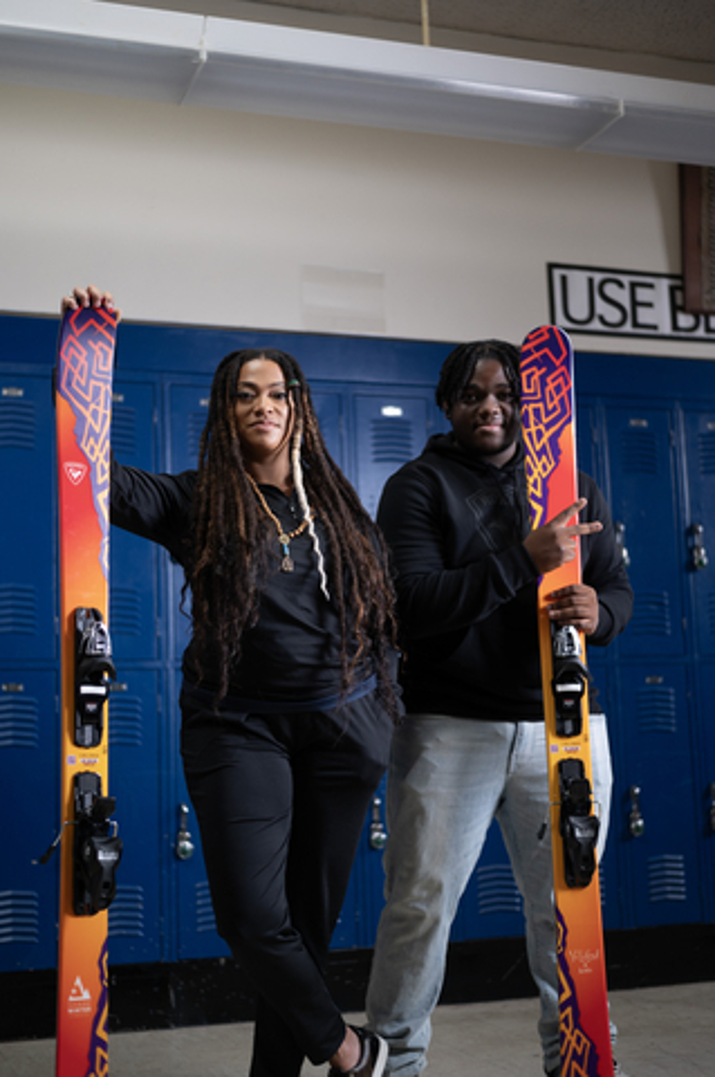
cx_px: 358
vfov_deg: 39.6
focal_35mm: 50
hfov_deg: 26.9
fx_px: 1493
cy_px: 538
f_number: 1.8
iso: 500
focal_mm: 50
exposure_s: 1/125
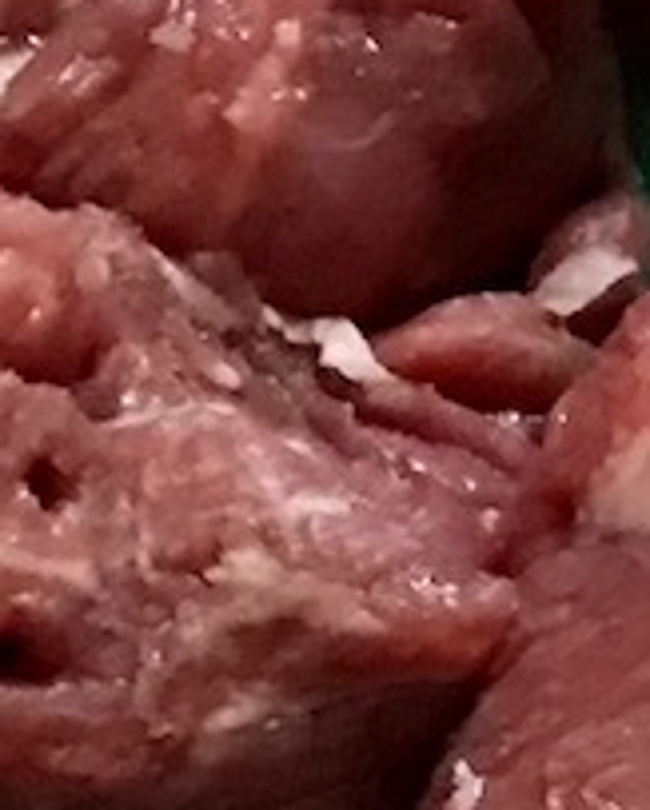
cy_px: 1895
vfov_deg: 8.3
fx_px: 5158
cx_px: 1866
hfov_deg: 6.6
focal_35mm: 215
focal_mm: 3.99
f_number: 1.8
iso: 64
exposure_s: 1/15
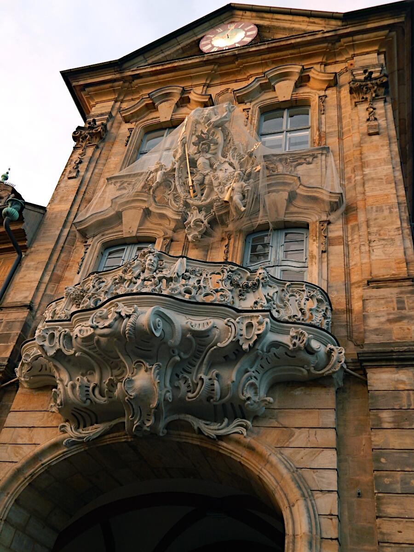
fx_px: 558
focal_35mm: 35
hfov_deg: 40.7
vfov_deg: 52.6
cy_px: 276
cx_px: 207
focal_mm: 6.1
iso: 250
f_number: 3.3
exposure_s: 1/30
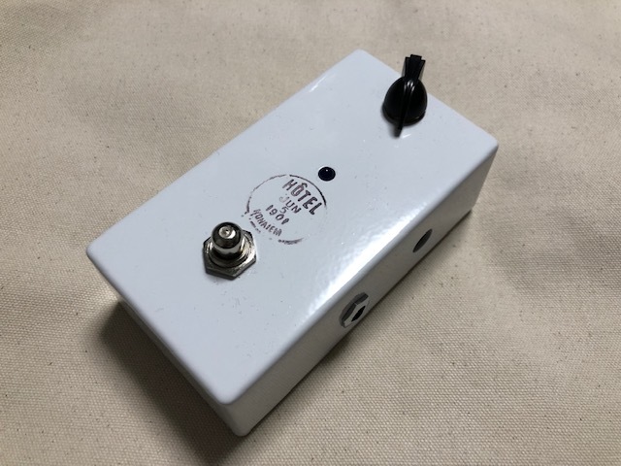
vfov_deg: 49.7
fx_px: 502
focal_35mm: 28
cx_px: 310
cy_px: 233
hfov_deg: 63.4
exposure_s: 1/50
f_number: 1.8
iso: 32
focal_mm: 4
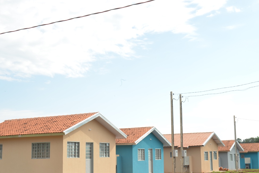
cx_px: 136
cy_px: 84
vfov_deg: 25.5
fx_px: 381
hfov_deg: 37.5
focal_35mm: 53
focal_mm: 45
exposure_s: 1/50
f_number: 18
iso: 250
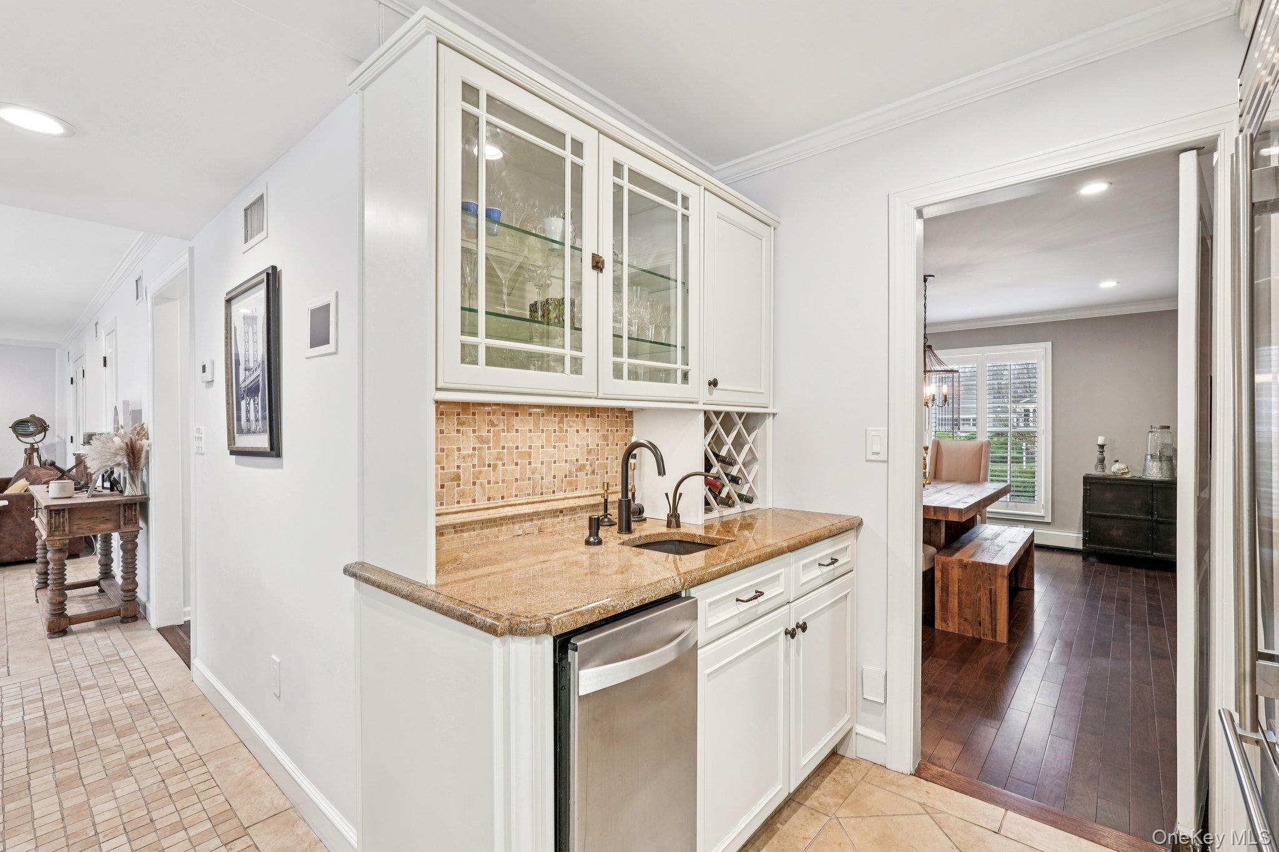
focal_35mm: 16
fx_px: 568
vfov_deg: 73.7
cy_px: 426
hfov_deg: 96.7
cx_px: 640
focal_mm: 16
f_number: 8
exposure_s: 1/10
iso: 400
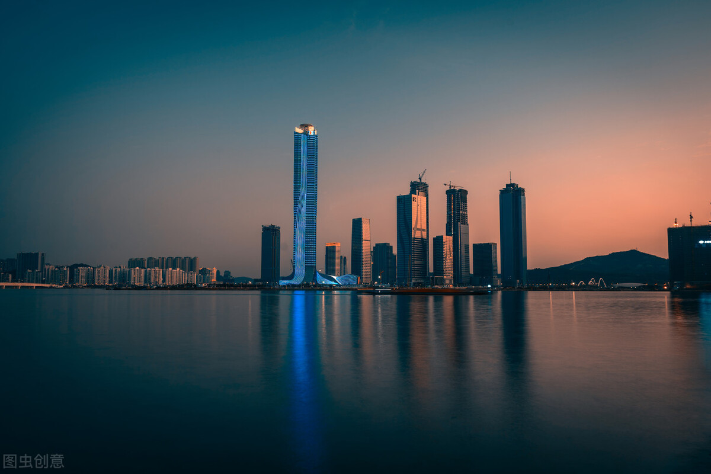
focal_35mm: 27
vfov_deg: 47.9
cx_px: 356
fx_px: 533
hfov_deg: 67.4
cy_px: 237
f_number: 8
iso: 50
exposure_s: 3.2
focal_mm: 27
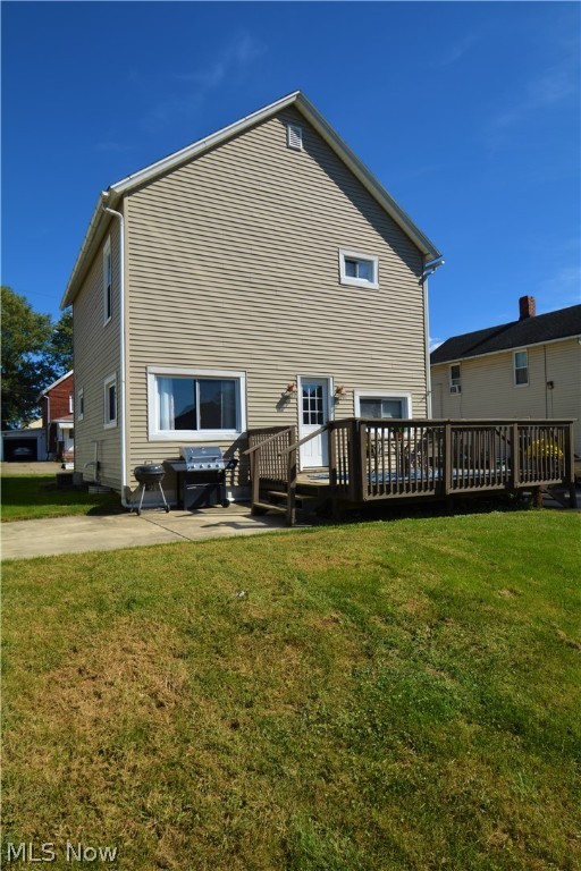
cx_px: 290
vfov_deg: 81.2
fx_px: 508
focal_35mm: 21
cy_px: 436
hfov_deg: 59.5
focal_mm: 14
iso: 100
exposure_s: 1/250
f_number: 8
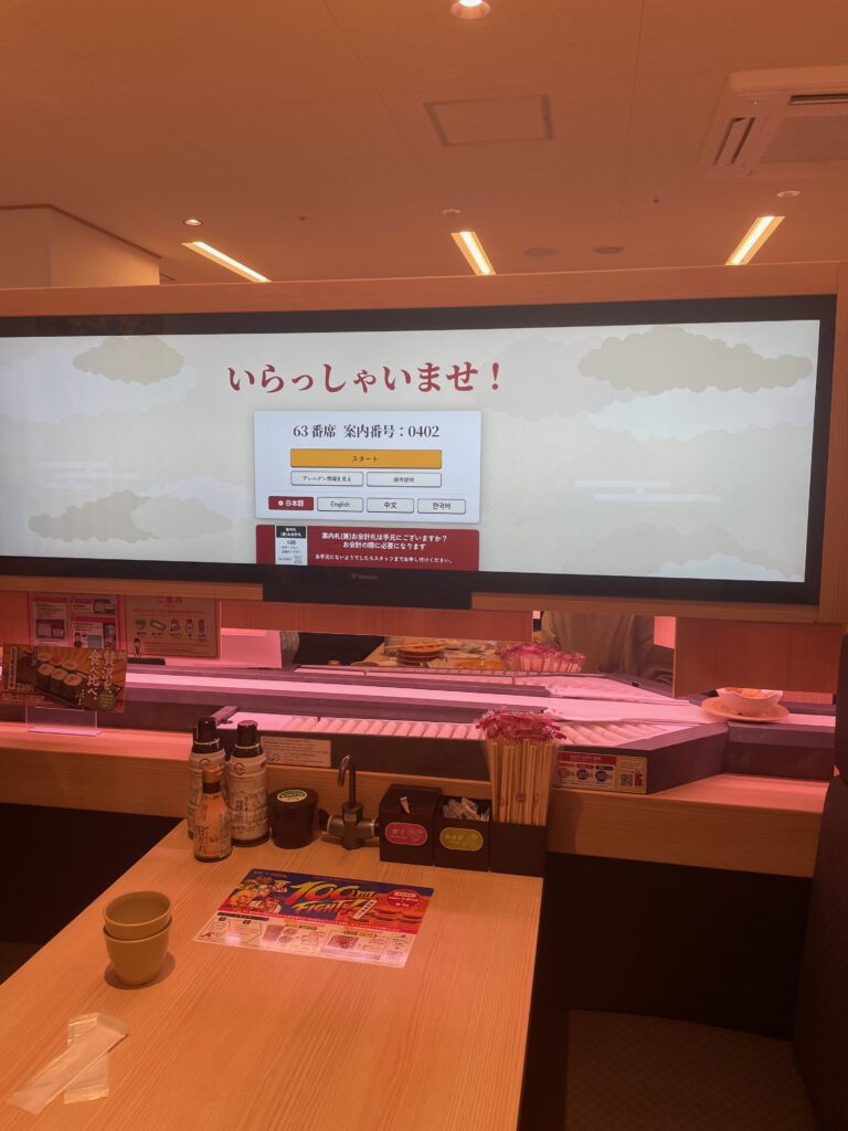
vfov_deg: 67.3
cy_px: 566
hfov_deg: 53.1
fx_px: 849
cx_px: 424
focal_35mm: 26
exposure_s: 1/240
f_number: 1.6
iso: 50
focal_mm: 4.2
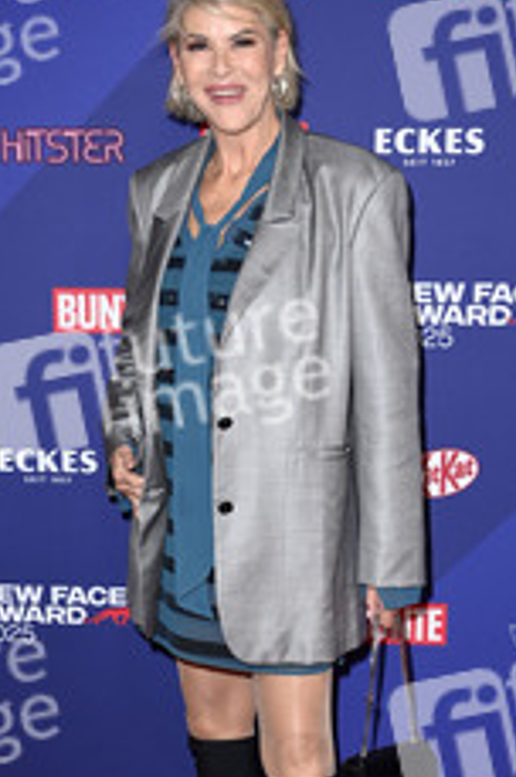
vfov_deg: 28.6
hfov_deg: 19.4
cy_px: 550
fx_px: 1509
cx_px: 255
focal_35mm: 70
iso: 640
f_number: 5.6
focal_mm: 40
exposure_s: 1/250
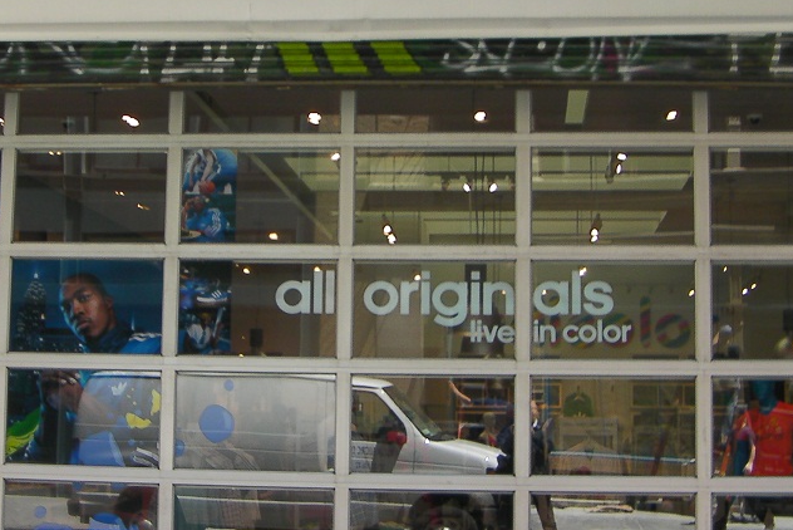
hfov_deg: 26.9
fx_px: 1653
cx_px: 307
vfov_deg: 18.2
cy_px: 192
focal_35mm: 75
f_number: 3.5
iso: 50
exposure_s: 1/102
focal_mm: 6.8
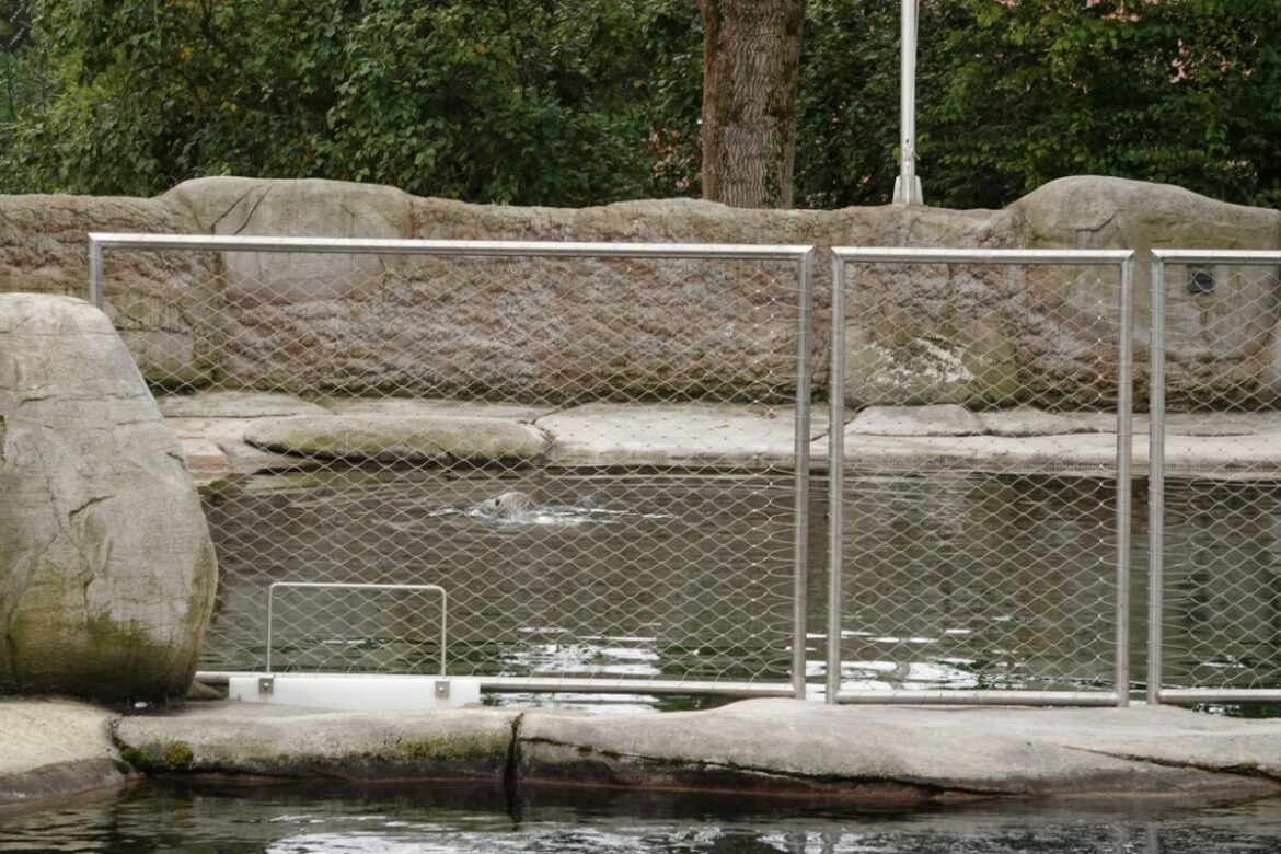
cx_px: 640
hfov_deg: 14.3
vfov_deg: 9.5
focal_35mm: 144
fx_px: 5124
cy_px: 427
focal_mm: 52.82
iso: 800
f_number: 10
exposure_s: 1/160
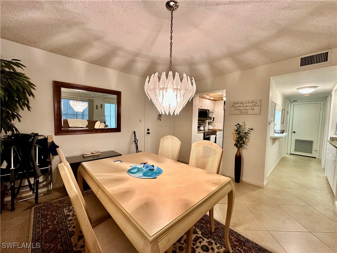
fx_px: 136
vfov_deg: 85.7
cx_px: 168
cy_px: 126
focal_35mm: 14
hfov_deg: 102.1
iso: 320
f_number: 2.2
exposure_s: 1/120
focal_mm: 2.22
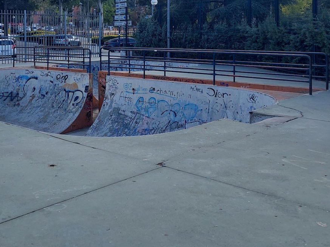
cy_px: 40
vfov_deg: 30.5
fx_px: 438
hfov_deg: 40.8
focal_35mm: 46
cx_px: 115
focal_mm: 5.23
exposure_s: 1/1010
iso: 40
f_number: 1.8
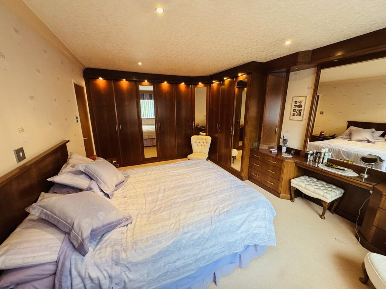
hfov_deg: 102.1
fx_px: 156
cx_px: 193
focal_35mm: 14
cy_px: 144
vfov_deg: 85.7
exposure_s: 1/100
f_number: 2.2
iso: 250
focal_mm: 2.22
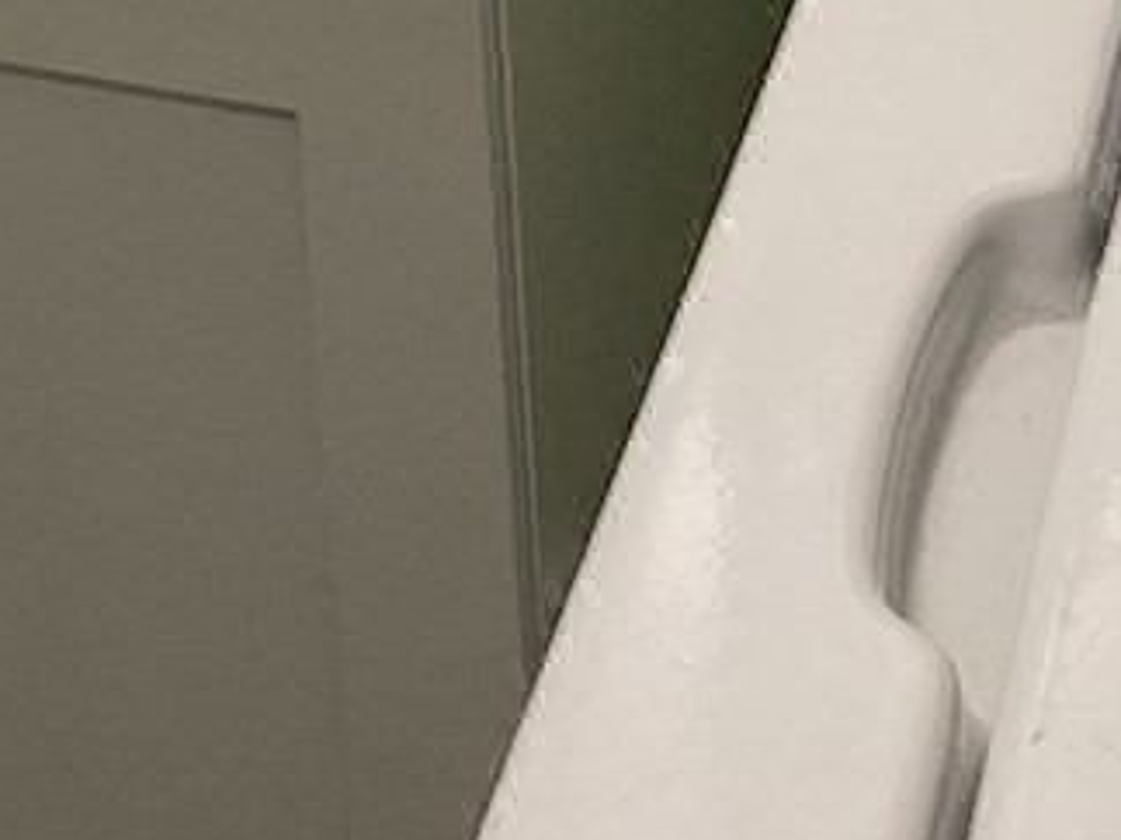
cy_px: -1753
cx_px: -427
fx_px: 4467
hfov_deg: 13.7
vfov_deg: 8.7
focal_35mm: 138
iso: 40
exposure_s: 1/120
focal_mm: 3
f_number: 1.8
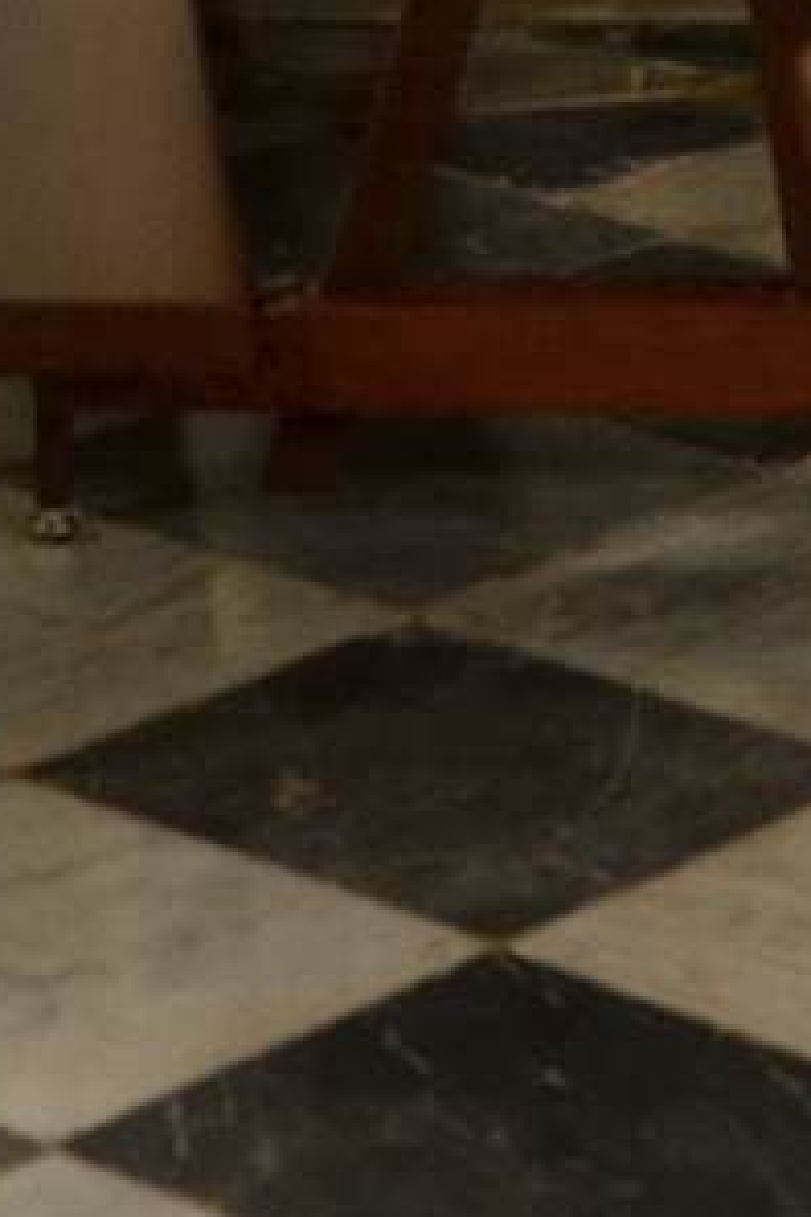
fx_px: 8008
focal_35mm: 237
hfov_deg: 5.8
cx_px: -238
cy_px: -1713
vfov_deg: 8.0
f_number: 4.5
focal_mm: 44
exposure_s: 1/30
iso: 1600
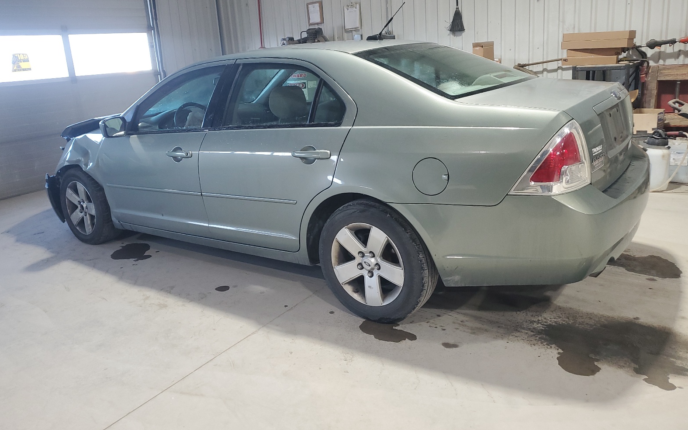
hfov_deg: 66.5
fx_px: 525
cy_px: 185
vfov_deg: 44.4
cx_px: 344
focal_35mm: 28
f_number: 1.5
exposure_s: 1/60.2
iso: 76
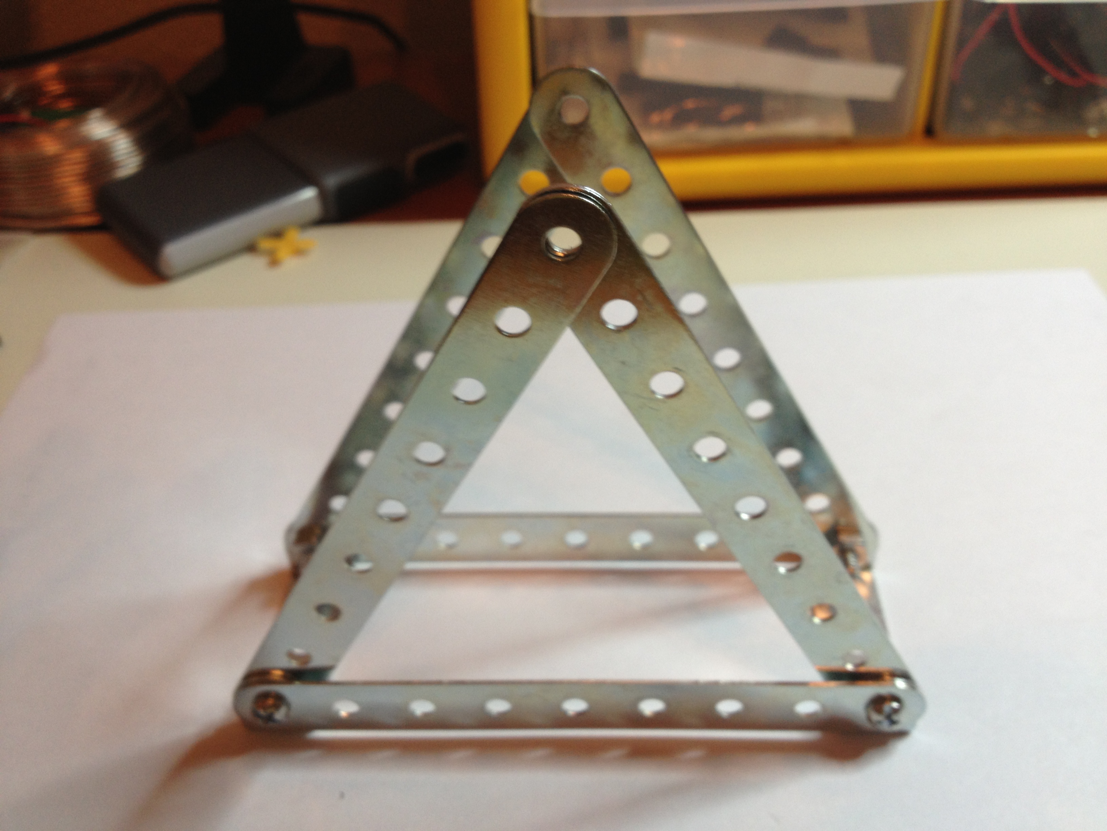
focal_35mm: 35
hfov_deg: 52.6
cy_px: 416
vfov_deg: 40.7
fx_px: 1119
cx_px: 554
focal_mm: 4.28
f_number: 2.4
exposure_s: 1/20
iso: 64
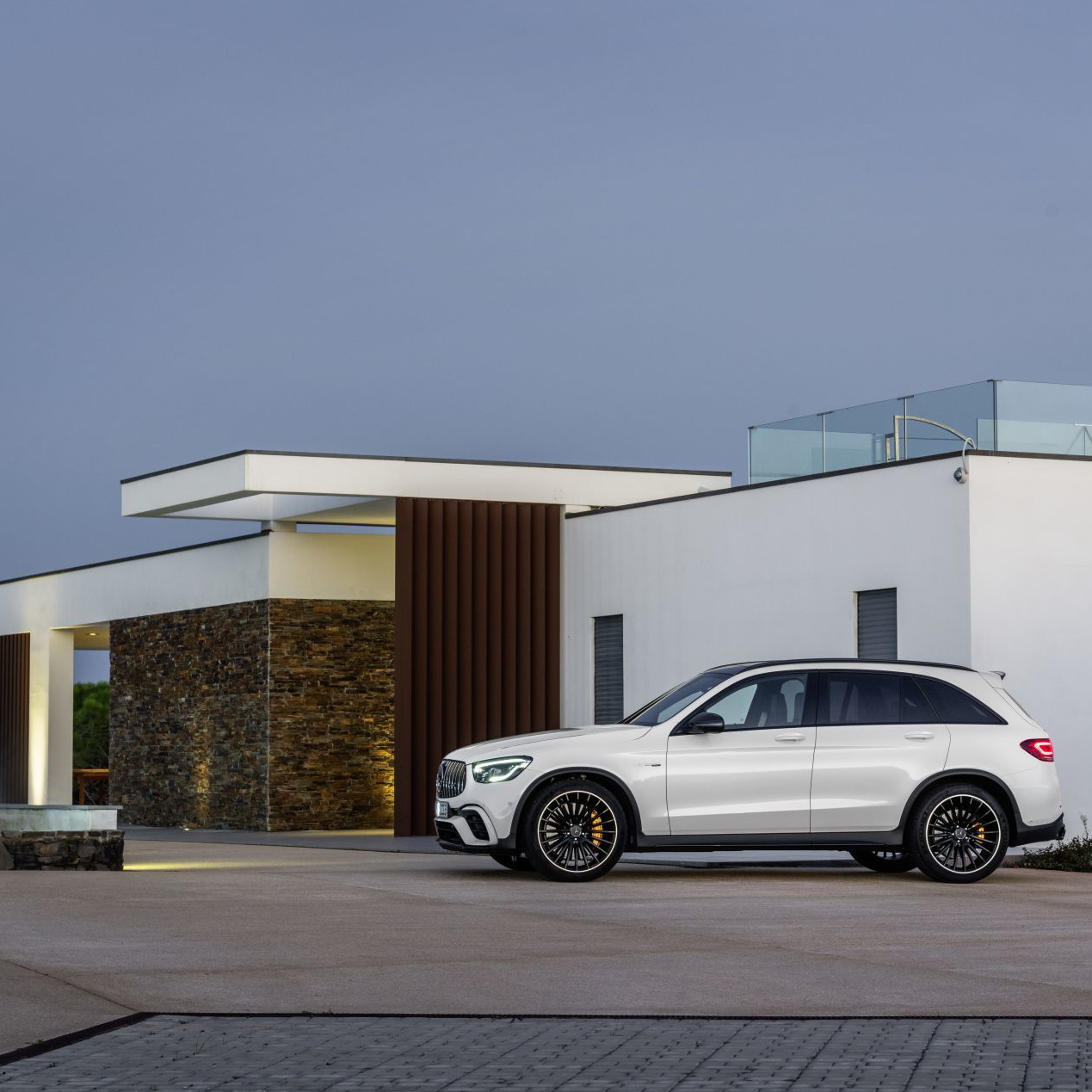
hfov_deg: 19.2
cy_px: 545
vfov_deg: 19.3
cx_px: 725
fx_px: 3212
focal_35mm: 90
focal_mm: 70
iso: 200
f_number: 11
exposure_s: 1/1.67
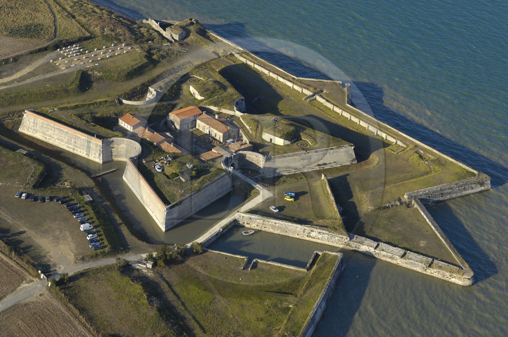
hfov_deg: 21.9
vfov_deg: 14.7
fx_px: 1310
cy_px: 168
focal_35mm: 93
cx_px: 254
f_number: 5
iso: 100
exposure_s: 1/400
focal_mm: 62
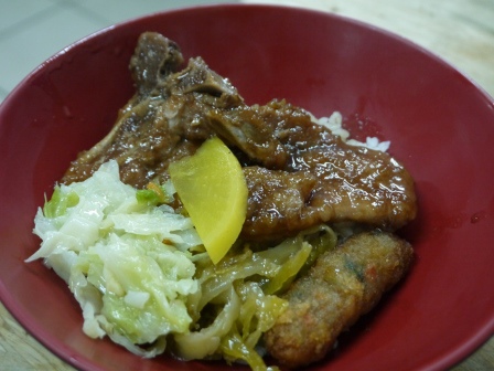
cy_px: 186
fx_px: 571
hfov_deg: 46.8
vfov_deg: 36.0
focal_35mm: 40
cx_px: 247
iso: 1250
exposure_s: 1/60
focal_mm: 20
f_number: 4.4
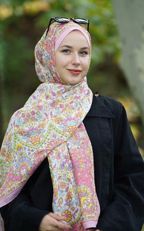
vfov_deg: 11.9
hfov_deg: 7.4
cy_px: 113
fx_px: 1107
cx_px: 68
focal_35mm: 176
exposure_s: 1/100
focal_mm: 165
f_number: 4
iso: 200
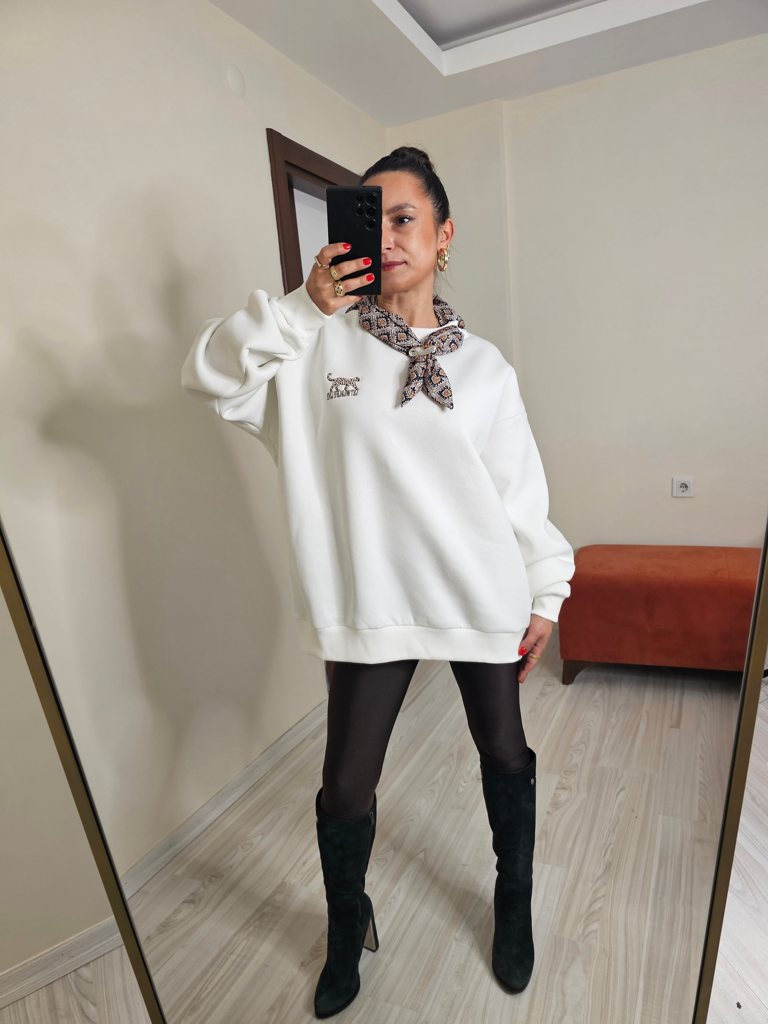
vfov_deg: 73.9
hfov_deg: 58.9
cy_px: 512
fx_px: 680
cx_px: 384
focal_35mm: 23
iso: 50
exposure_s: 1/52.7
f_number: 1.7
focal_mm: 6.3
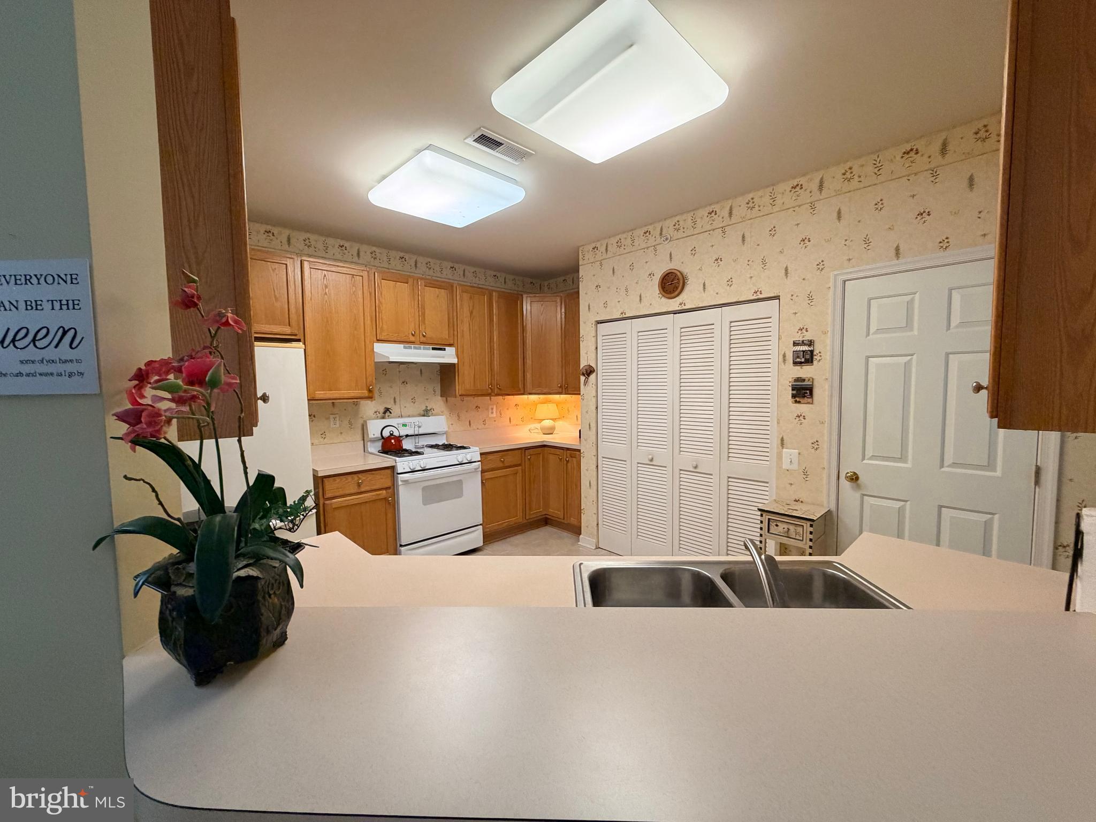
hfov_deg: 102.1
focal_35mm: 14
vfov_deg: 85.7
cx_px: 548
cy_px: 411
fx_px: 443
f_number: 2.2
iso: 250
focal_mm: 2.22
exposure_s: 1/60
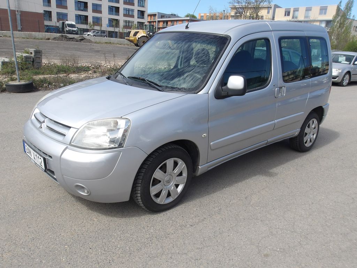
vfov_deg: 51.4
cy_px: 134
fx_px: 278
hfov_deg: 65.3
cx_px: 178
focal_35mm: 27
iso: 100
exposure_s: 1/101
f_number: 10.4
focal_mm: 4.9
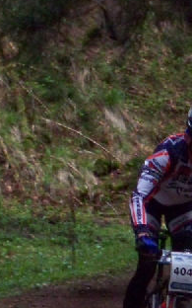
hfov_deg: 4.1
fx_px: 2662
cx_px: 255
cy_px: 187
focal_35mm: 318
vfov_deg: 6.6
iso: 400
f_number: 4.4
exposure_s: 1/125
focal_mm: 19.2
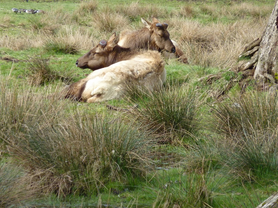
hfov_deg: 7.1
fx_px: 2233
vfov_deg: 5.3
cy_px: 104
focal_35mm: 278
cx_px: 139
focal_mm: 45.7
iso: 320
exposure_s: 1/500
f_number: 4.8
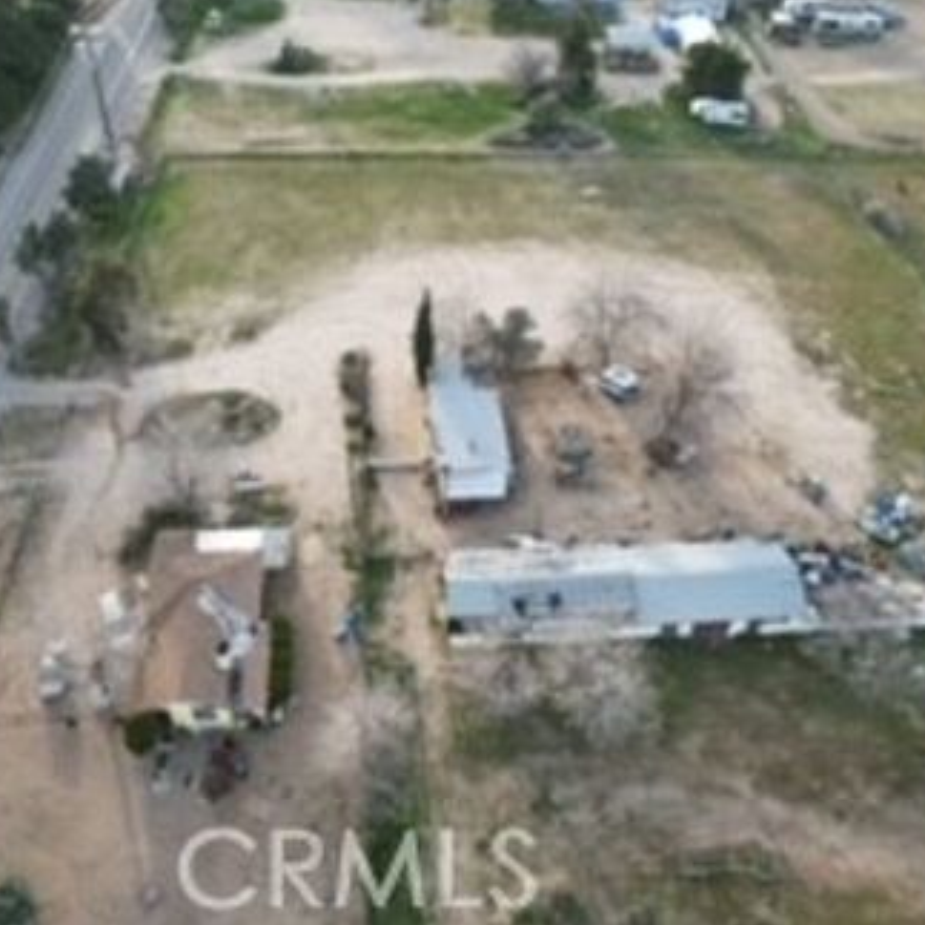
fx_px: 877
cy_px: 452
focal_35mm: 29
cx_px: 447
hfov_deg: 55.6
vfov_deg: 55.6
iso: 100
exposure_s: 1/320
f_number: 2.8
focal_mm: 8.38
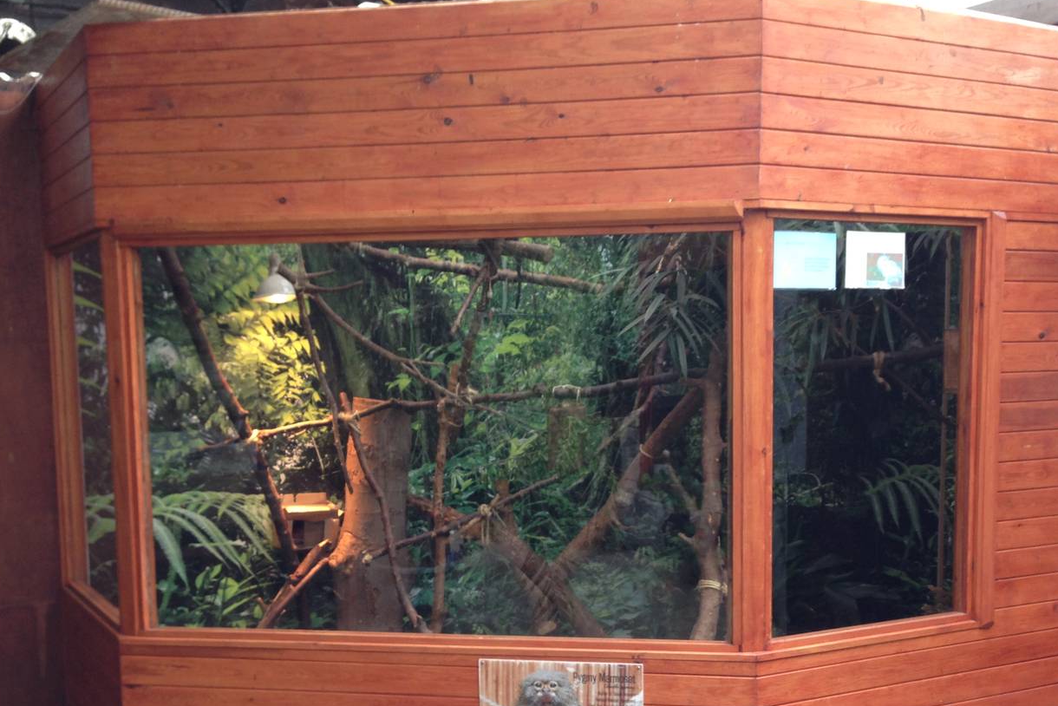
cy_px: 487
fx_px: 1323
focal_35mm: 45
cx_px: 541
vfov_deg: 29.6
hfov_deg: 43.6
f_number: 2.4
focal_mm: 4.12
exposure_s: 1/20
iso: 50
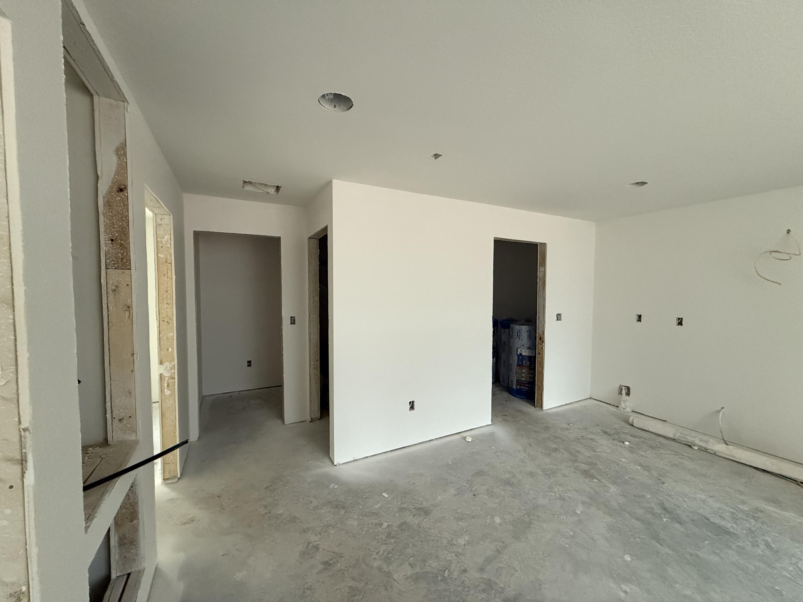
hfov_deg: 102.1
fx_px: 325
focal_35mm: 14
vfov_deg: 85.7
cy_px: 301
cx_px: 402
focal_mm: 2.22
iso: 640
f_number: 2.2
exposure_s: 1/60
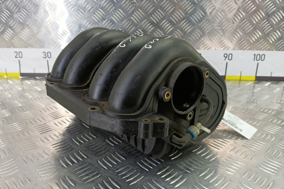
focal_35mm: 24
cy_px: 86
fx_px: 189
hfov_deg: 73.8
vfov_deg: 53.0
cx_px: 142
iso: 186
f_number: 1.6
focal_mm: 4.11
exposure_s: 1/50
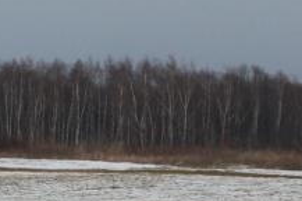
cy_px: 6
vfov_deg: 3.7
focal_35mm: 374
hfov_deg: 5.5
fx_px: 3133
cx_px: -60
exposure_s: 1/1250
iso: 800
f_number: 9
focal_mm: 90
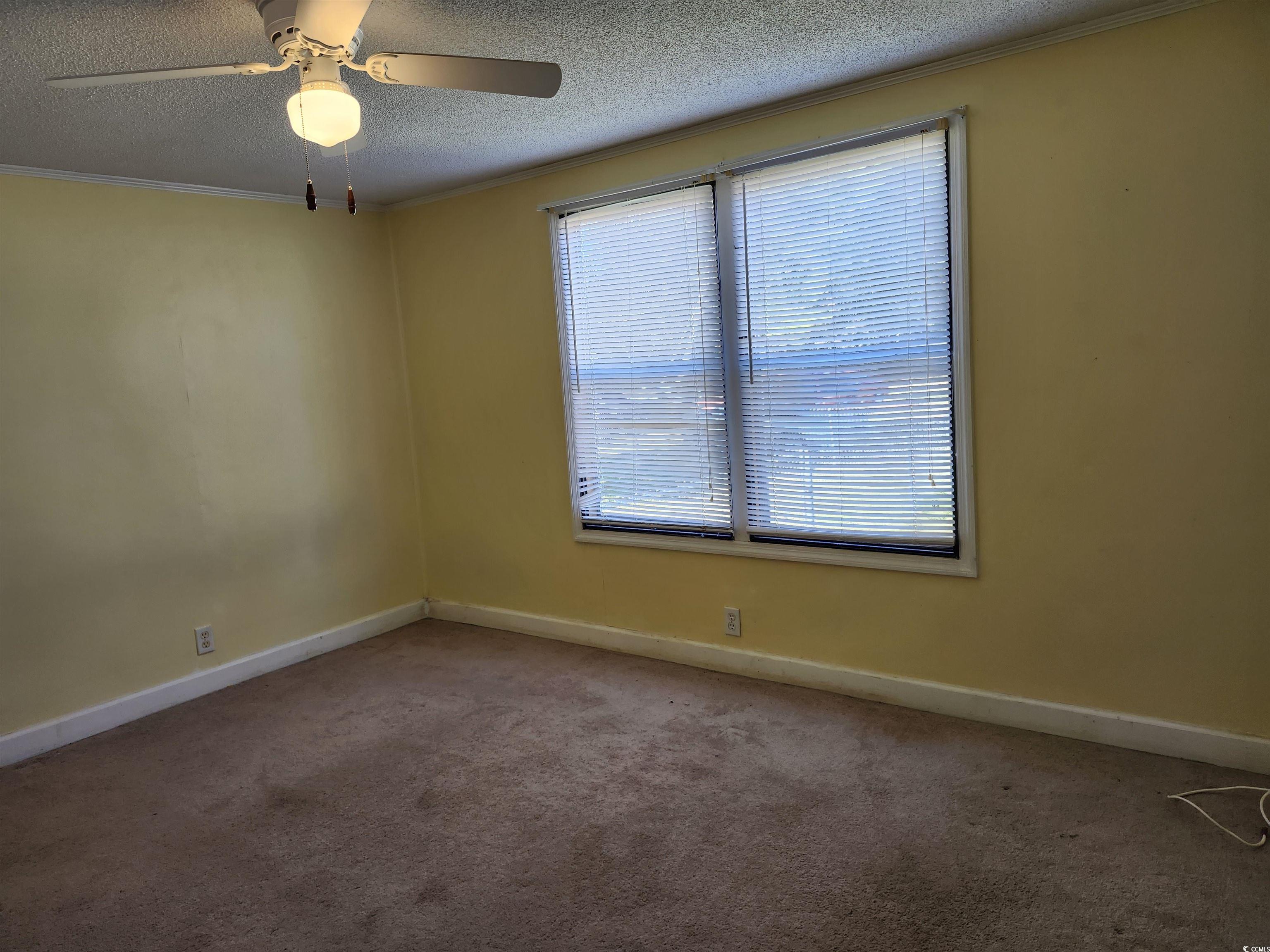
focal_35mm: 23
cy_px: 476
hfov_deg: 73.9
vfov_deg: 58.9
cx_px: 635
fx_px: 844
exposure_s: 1/180
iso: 160
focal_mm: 5.54
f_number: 1.8
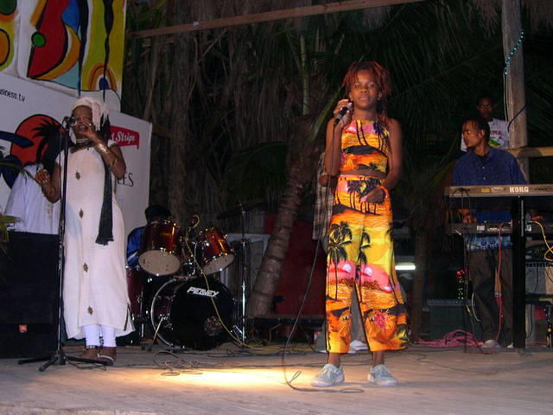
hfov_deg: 40.4
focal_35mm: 47
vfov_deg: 30.9
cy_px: 208
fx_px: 751
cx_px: 276
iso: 400
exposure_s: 1/60
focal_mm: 10.1
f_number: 3.1
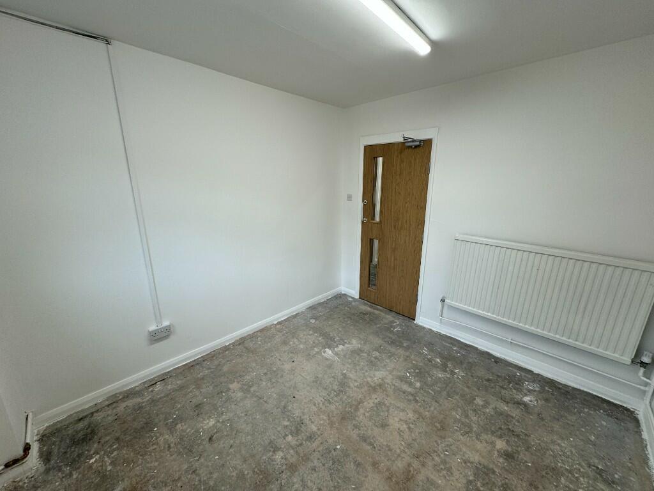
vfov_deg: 85.7
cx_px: 327
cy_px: 246
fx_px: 265
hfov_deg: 102.1
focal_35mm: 14
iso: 50
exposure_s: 1/99
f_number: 2.2
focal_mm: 2.22
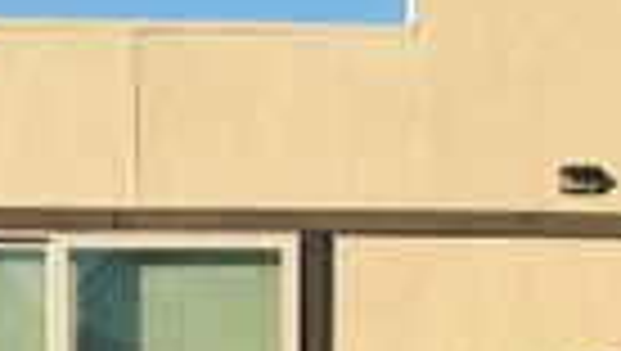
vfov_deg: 6.4
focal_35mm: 189
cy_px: 497
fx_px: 3116
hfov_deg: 11.4
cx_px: 410
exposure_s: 1/3731
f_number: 1.78
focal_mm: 6.86
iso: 64
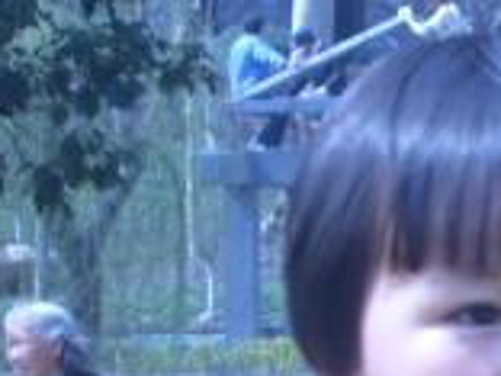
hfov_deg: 4.6
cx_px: 886
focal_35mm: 430
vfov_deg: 3.4
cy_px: 643
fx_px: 6223
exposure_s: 1/180
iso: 50
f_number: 4.8
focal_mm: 17.4
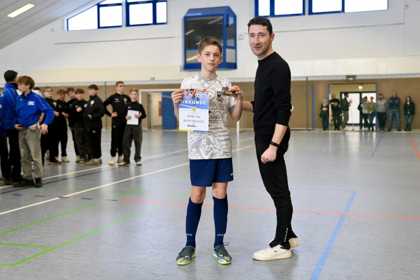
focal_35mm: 40
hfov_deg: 48.5
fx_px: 467
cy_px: 140
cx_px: 210
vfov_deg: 33.4
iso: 2500
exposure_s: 1/640
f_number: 2.8
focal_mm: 40
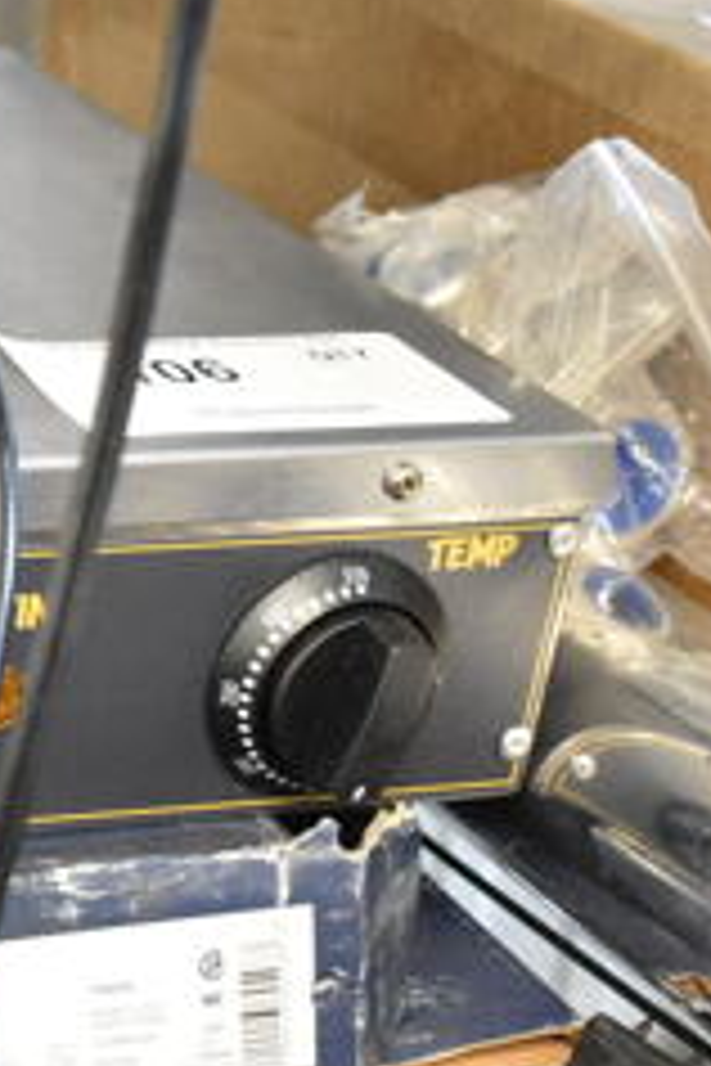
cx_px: -639
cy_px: 342
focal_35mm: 112
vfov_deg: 18.2
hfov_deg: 11.2
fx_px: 3326
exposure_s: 1/50
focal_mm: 29
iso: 2800
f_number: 4.2
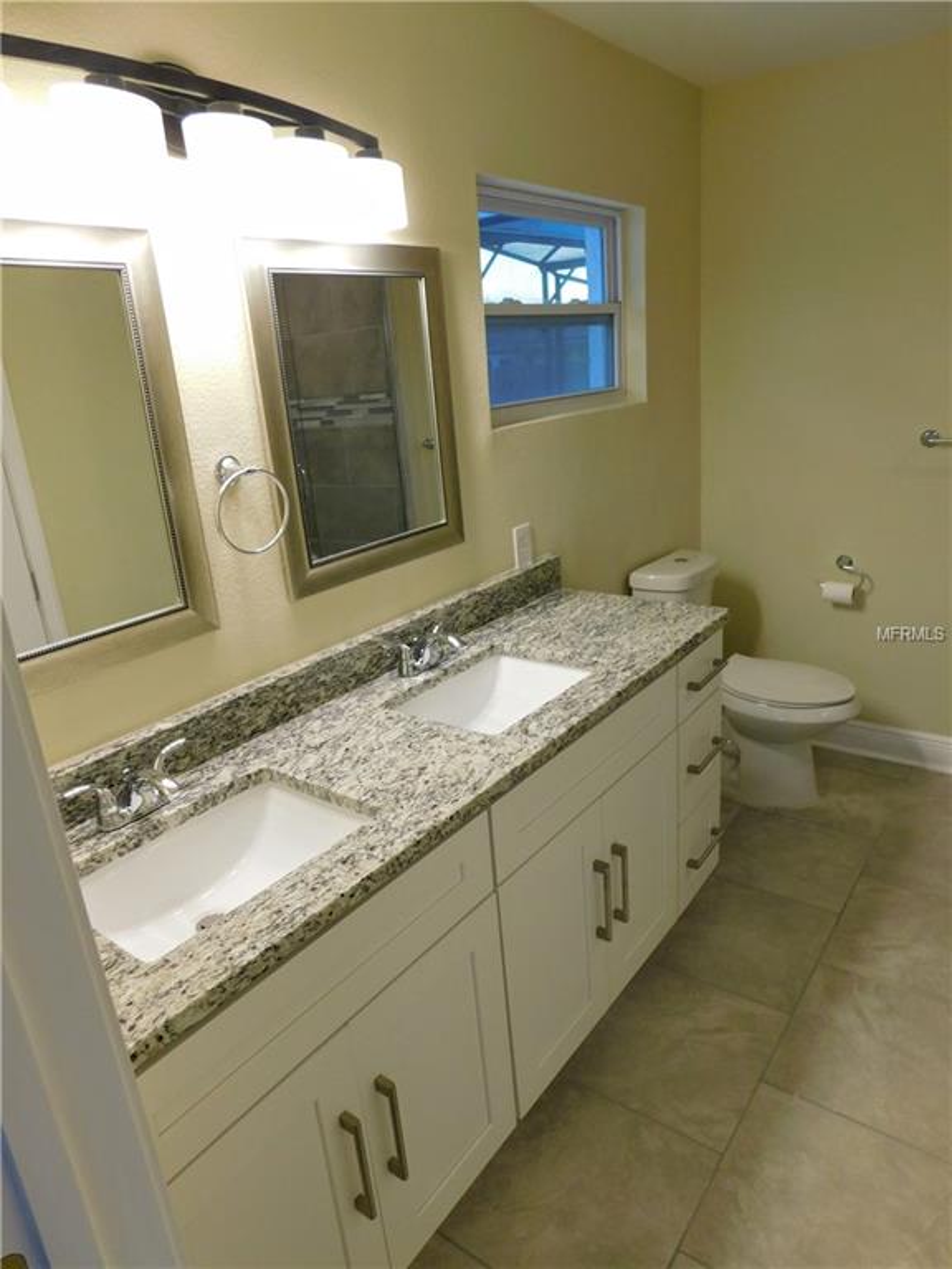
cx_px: 476
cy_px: 634
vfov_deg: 73.9
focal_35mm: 23
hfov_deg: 58.9
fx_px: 843
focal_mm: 4
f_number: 3
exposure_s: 1/40
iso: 125
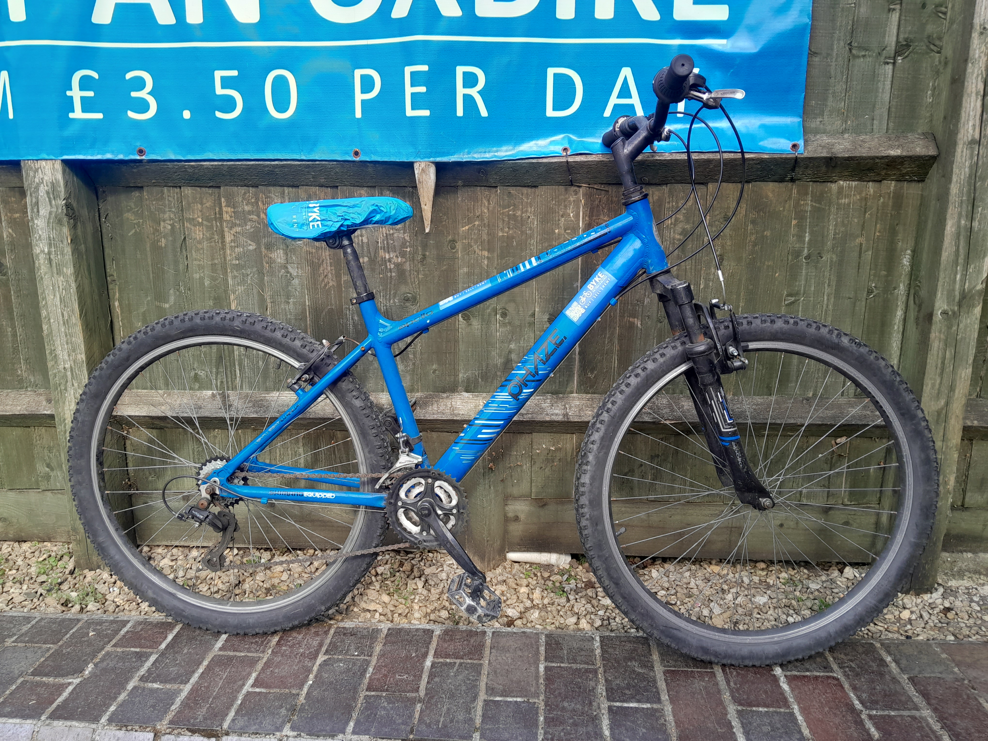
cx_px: 494
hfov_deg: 67.3
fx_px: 742
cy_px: 370
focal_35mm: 26
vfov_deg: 53.1
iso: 40
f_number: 1.8
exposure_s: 1/100
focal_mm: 3.98
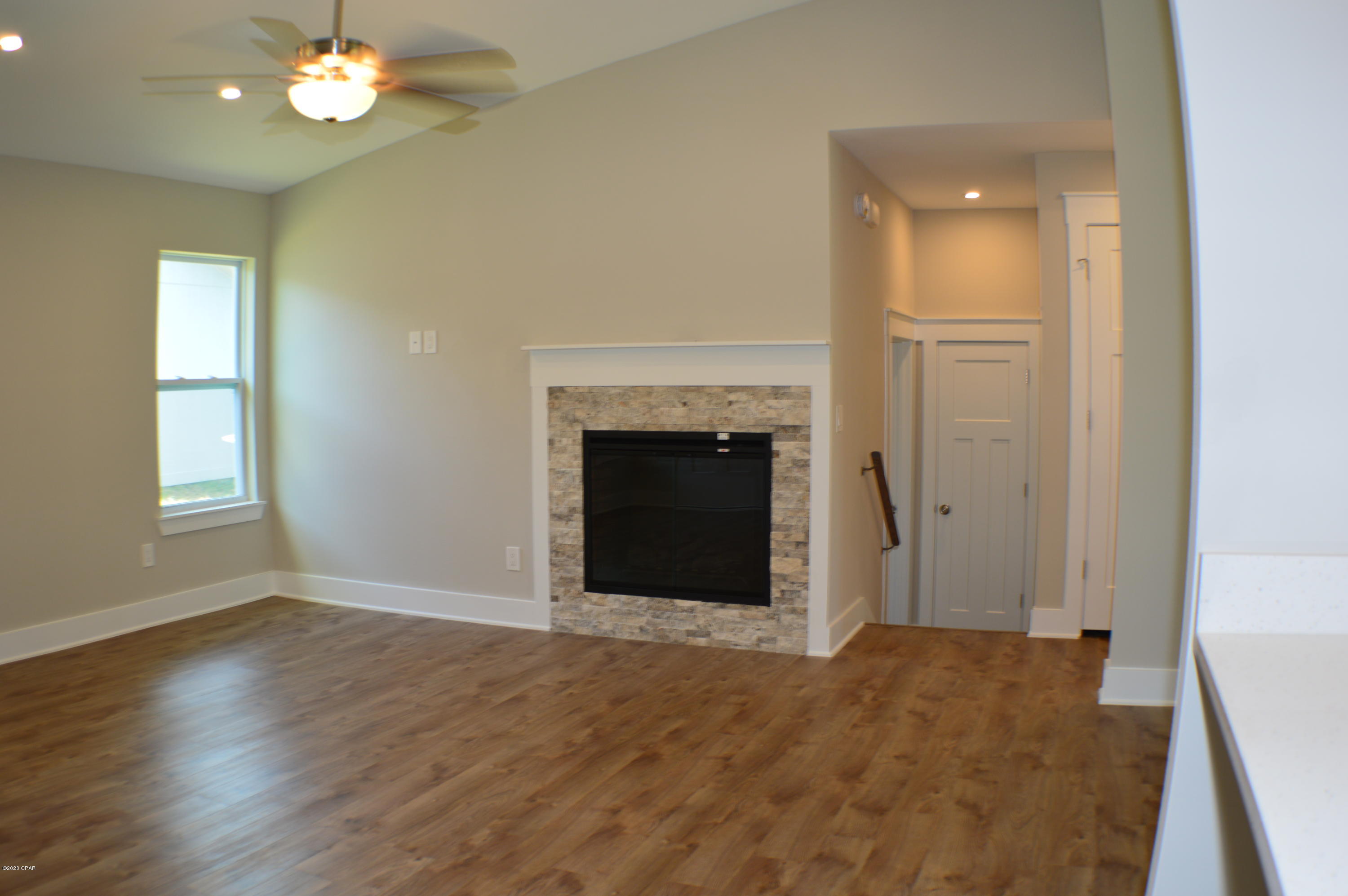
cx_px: 674
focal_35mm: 39
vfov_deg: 34.1
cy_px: 448
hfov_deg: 49.6
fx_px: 1459
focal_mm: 26
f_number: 4.2
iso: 100
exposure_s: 1/13
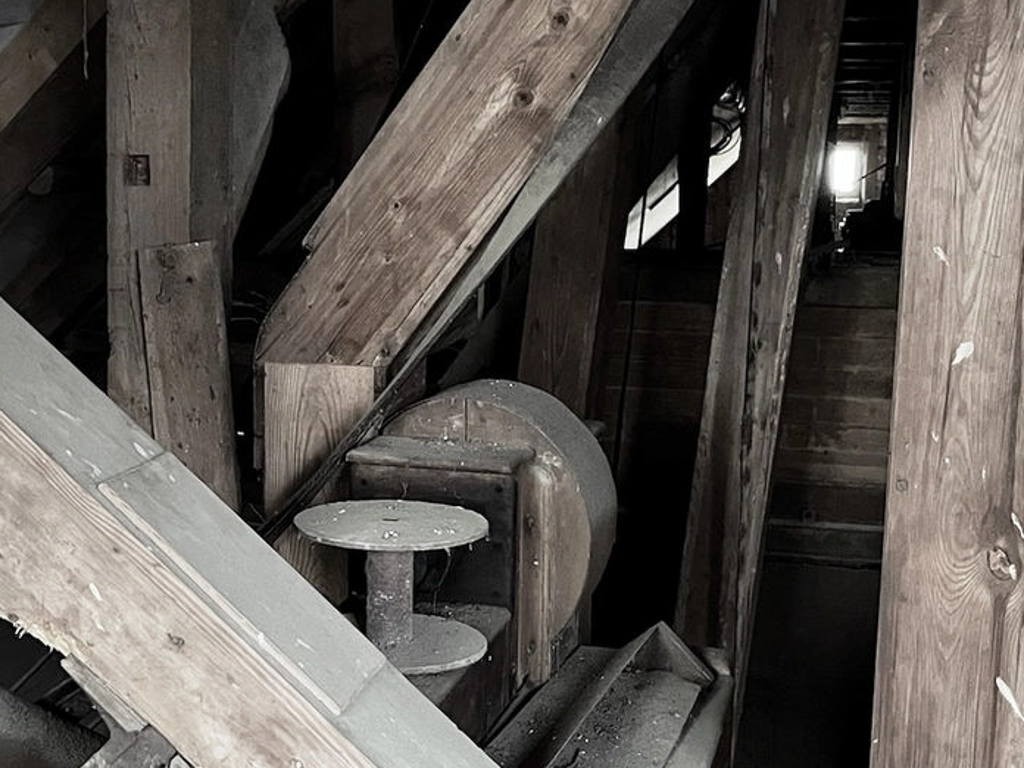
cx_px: 359
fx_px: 1657
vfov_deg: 26.1
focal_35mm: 56
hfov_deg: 34.1
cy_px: 399
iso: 1000
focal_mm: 5.1
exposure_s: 1/25
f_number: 1.6
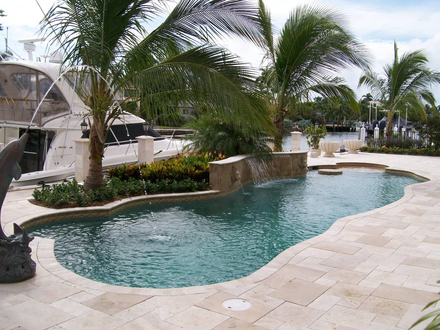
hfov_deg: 51.4
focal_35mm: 36
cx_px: 220
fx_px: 458
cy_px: 165
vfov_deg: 39.7
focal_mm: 6
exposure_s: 1/631
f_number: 4.8
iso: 80
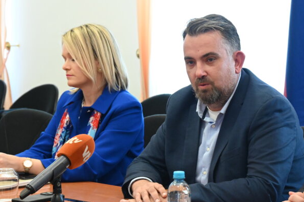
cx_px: 221
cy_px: 153
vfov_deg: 11.3
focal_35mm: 121
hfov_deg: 16.9
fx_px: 1021
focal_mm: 70
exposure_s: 1/80
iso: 8000
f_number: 6
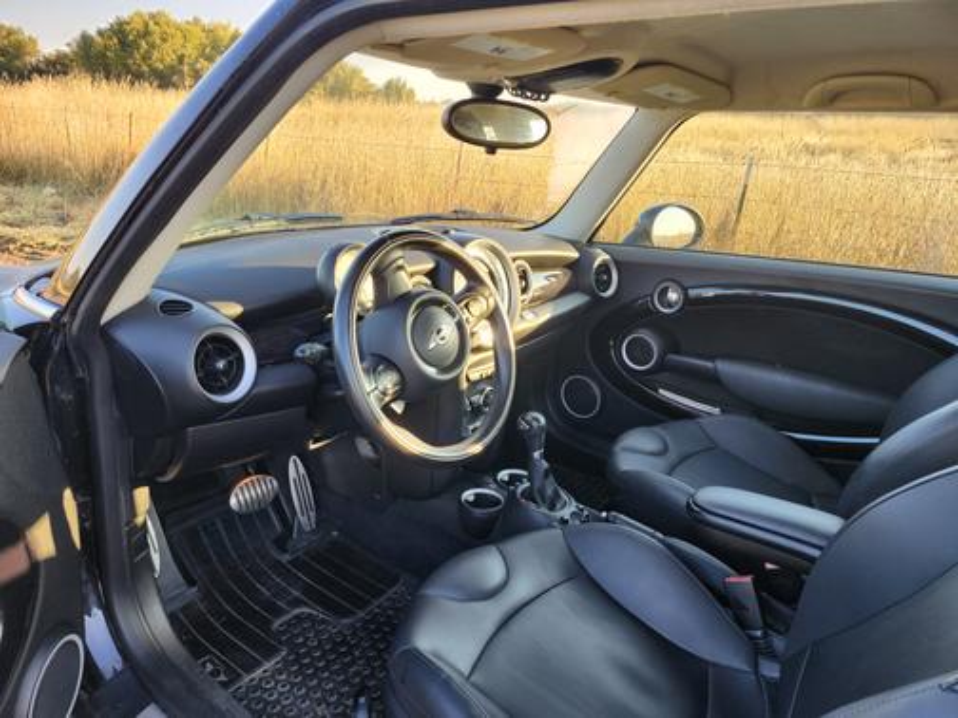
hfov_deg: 73.9
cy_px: 359
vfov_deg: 58.9
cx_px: 479
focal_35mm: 23
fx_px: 637
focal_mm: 5.54
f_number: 1.8
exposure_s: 1/180
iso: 100
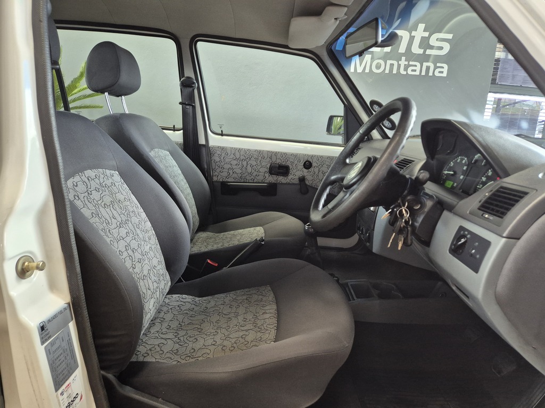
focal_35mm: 23
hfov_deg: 73.9
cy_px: 204
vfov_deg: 58.9
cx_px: 272
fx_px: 362
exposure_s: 1/100
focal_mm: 5.4
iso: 500
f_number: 1.8
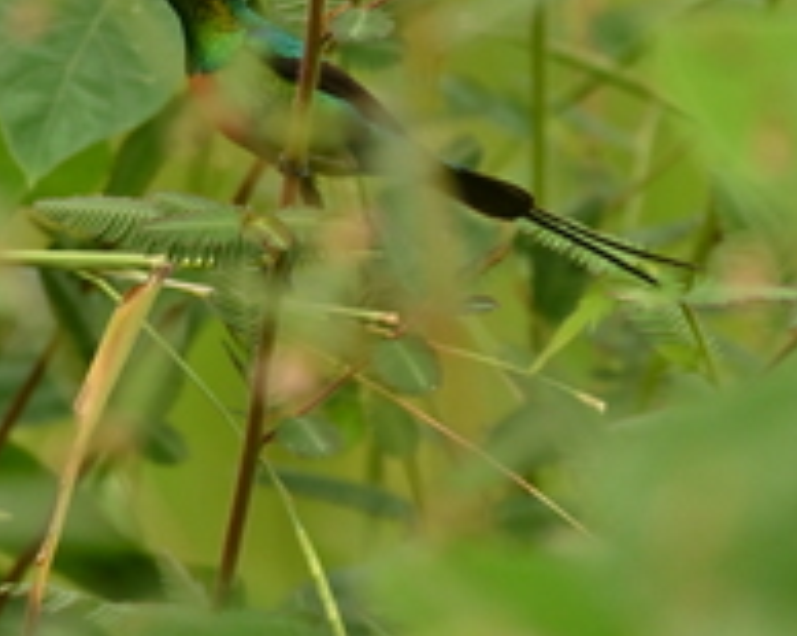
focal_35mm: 1445
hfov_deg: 1.3
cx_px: 214
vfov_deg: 1.1
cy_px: 35
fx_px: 34070
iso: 1000
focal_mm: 433
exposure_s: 1/1600
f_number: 6.3
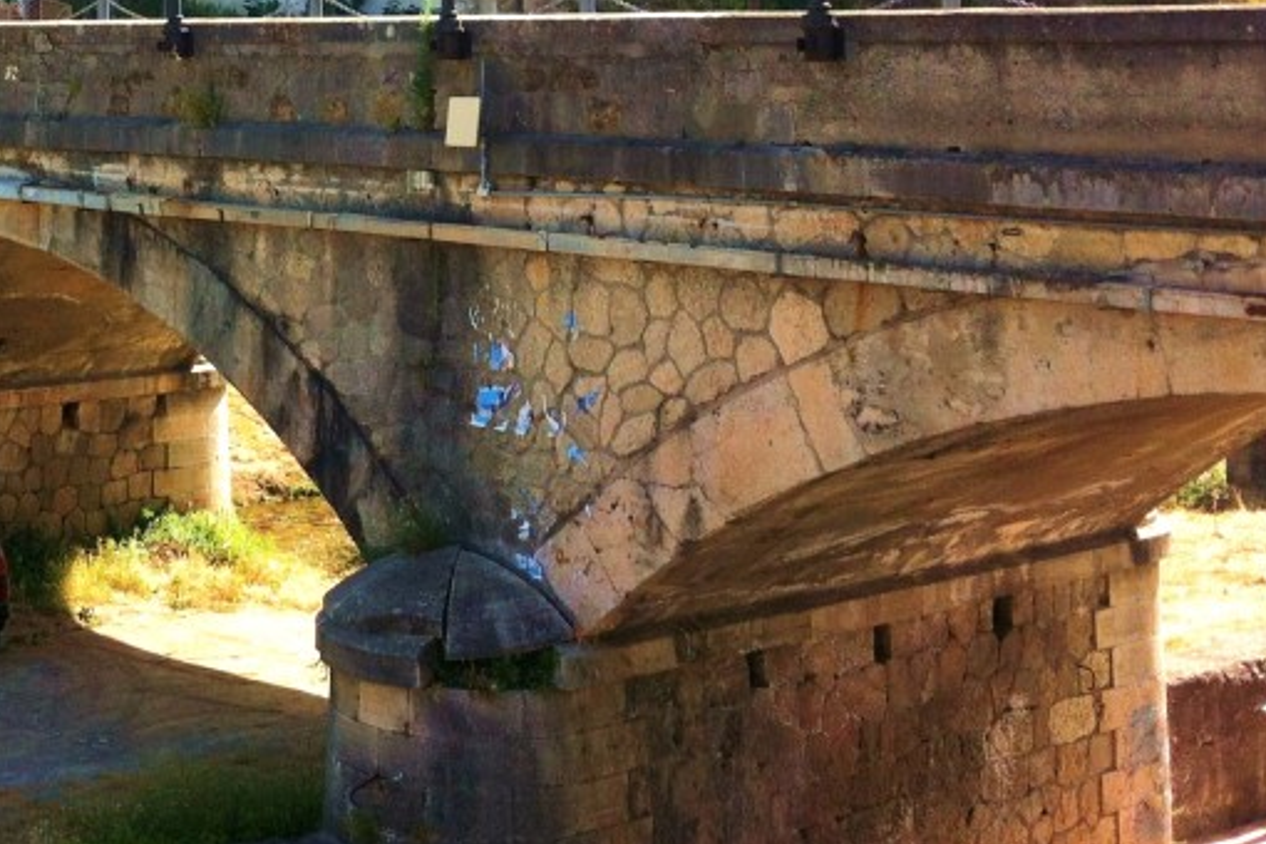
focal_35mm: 73
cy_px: -32
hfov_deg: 27.1
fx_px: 2567
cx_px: 218
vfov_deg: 18.1
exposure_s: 1/496
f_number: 2.8
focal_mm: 3.85
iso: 80
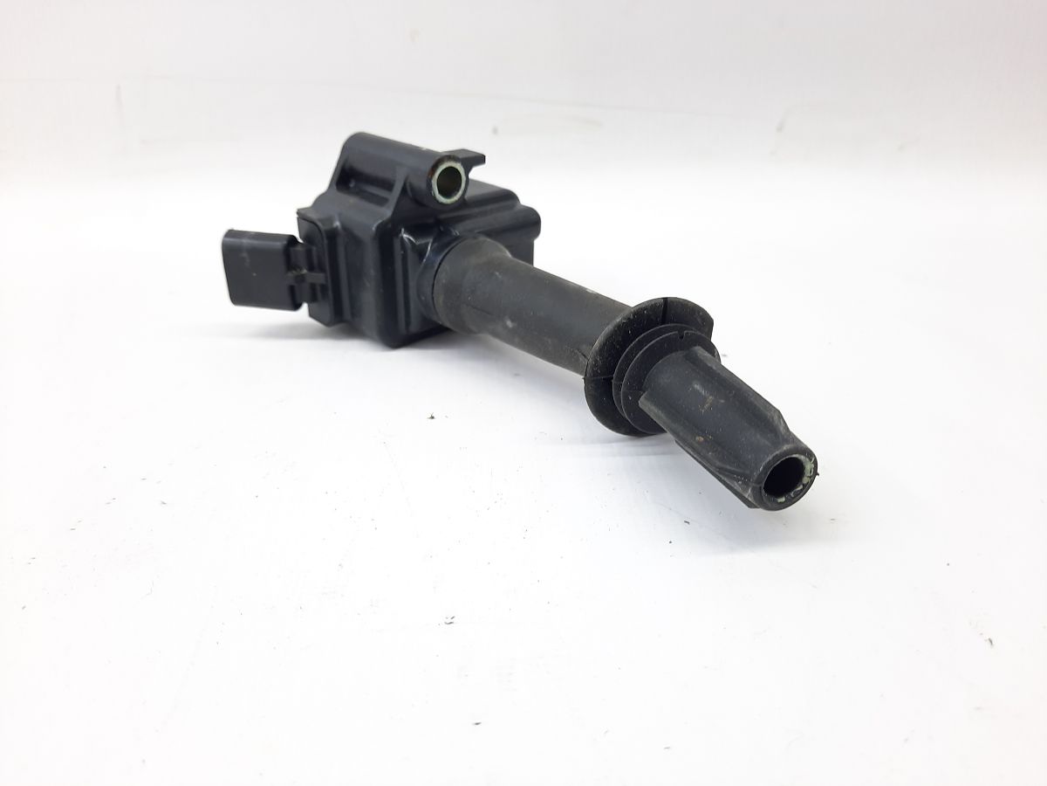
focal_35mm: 25
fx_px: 756
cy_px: 393
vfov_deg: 54.9
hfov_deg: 69.4
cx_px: 524
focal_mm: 4.6
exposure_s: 1/50
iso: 80
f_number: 2
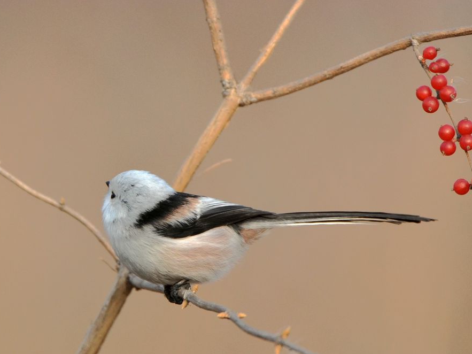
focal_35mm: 979
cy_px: 177
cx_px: 217
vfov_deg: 1.5
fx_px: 13347
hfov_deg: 2.0
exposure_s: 1/800
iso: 800
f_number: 6.3
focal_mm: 600
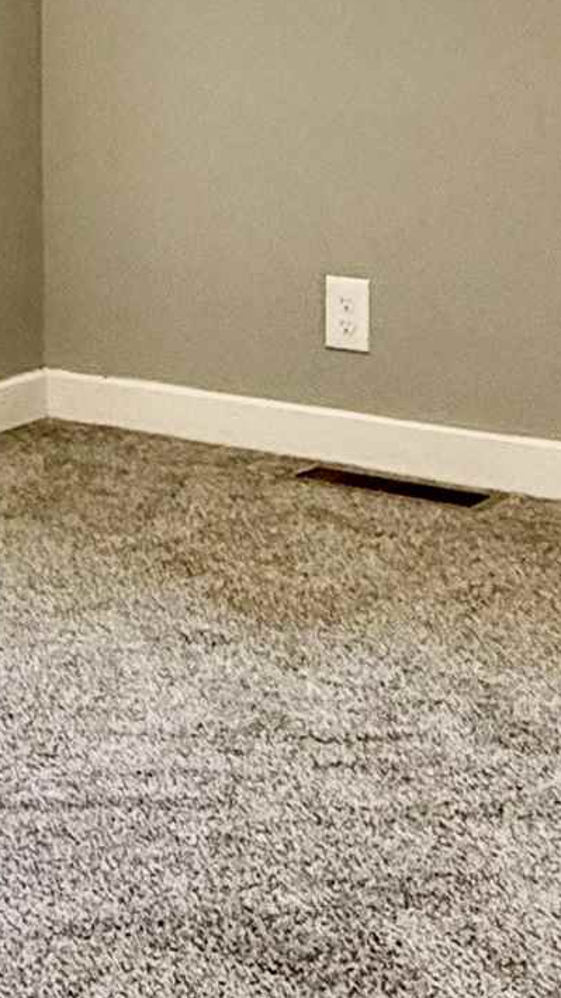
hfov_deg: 17.2
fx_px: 1747
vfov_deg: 30.0
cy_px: 37
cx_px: -152
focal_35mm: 66
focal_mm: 2.22
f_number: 2.2
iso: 320
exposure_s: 1/91
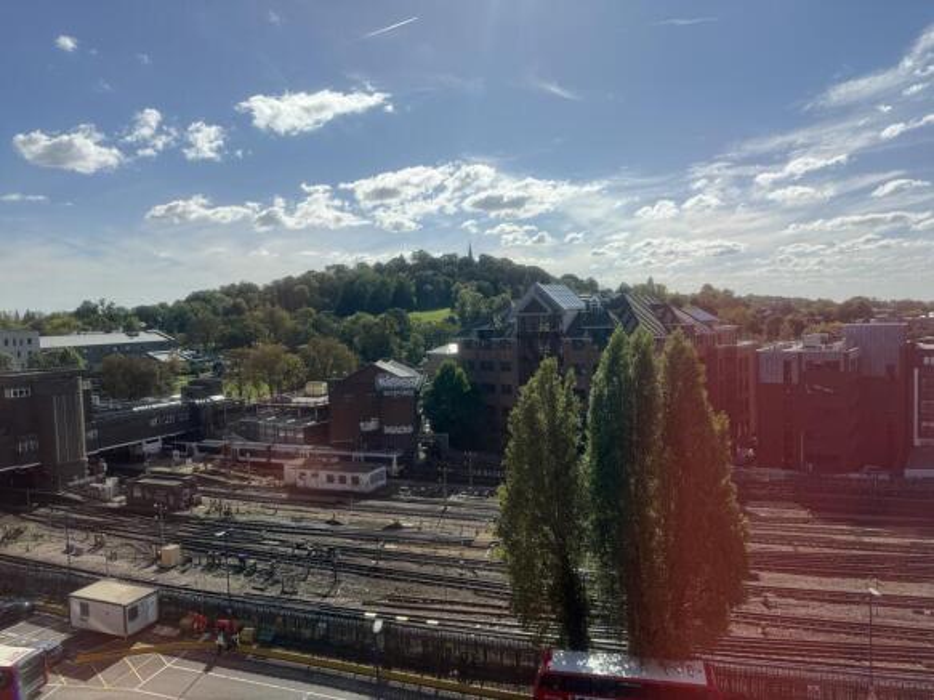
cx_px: 467
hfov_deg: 71.6
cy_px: 350
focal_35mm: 24
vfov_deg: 56.8
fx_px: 647
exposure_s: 1/6711
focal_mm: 6.76
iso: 100
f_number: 1.78
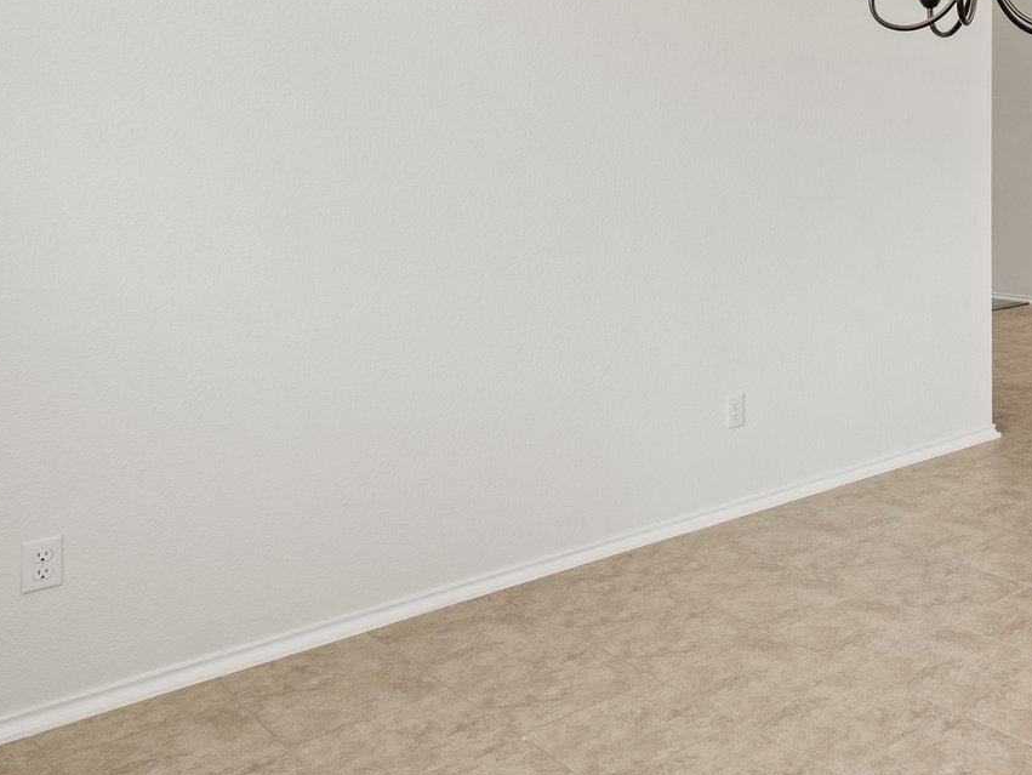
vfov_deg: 37.3
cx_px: 1068
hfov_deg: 42.2
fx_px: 1104
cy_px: 151
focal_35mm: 37
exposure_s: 1/1.67
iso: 320
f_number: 9
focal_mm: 16
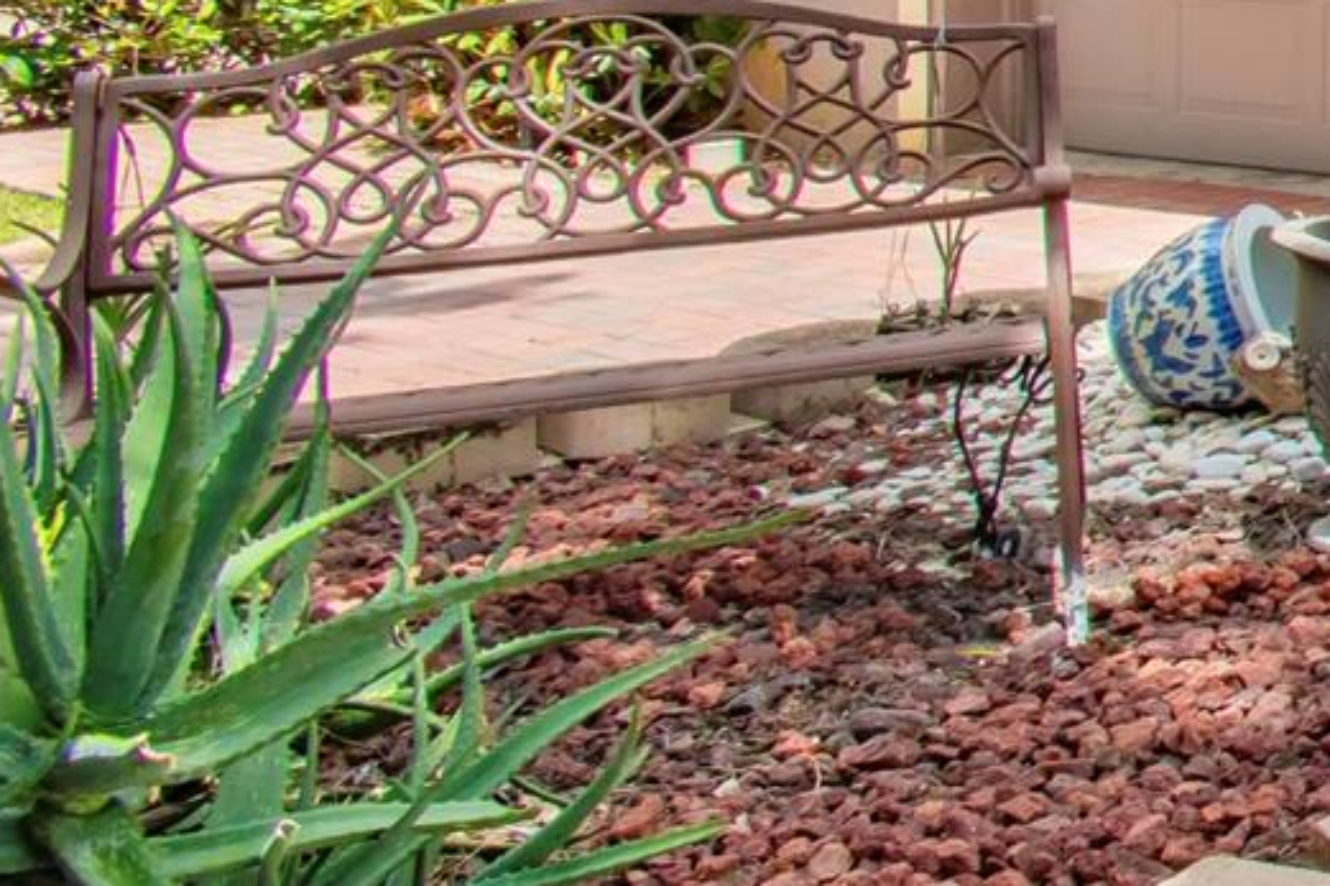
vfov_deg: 21.7
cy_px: -106
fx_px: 2179
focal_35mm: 59
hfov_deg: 19.9
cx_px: 2589
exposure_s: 1/400
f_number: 10
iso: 200
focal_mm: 10
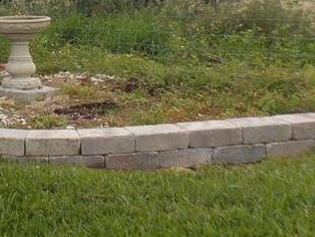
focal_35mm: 75
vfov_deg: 19.4
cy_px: 34
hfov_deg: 23.4
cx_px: -78
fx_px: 683
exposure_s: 1/400
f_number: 3.1
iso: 80
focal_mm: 4
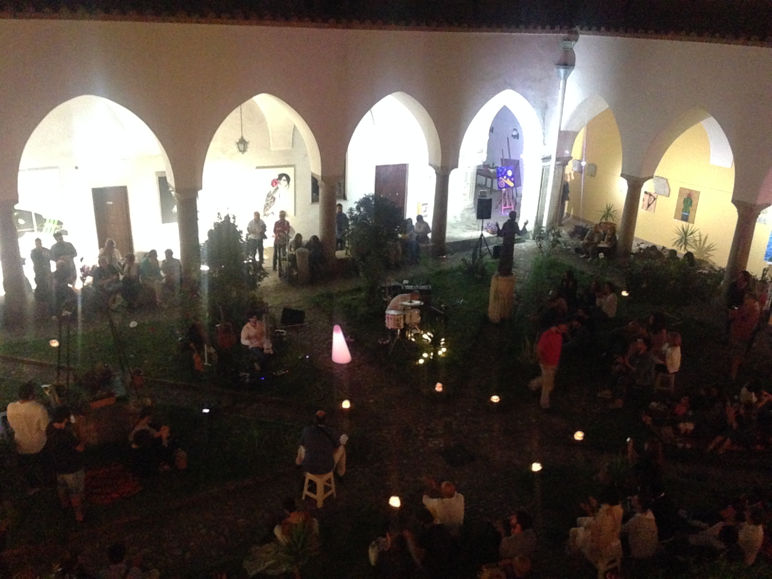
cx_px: 386
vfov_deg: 42.9
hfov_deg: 55.4
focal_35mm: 33
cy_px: 290
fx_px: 736
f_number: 2.4
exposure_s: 1/20
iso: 1250
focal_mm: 4.12
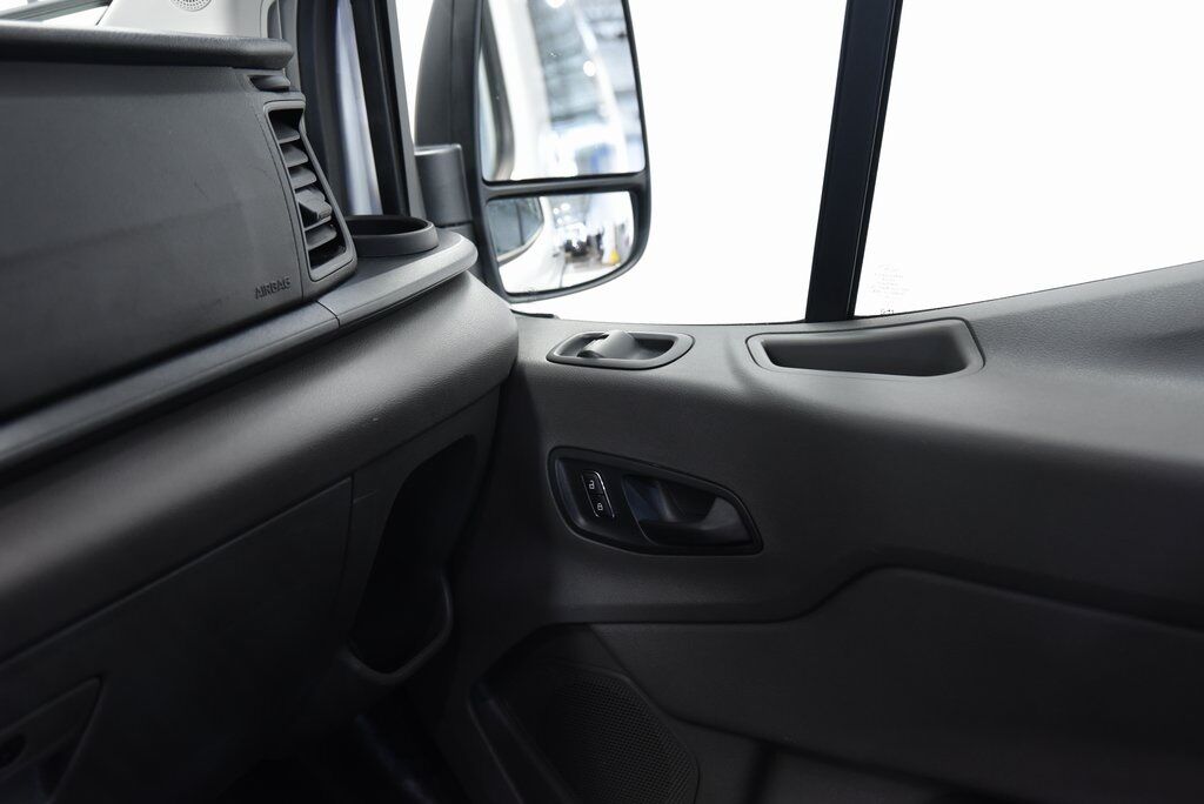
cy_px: 402
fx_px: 1338
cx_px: 602
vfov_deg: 33.4
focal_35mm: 40
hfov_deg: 48.4
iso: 1600
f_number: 4
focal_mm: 40
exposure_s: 1/20
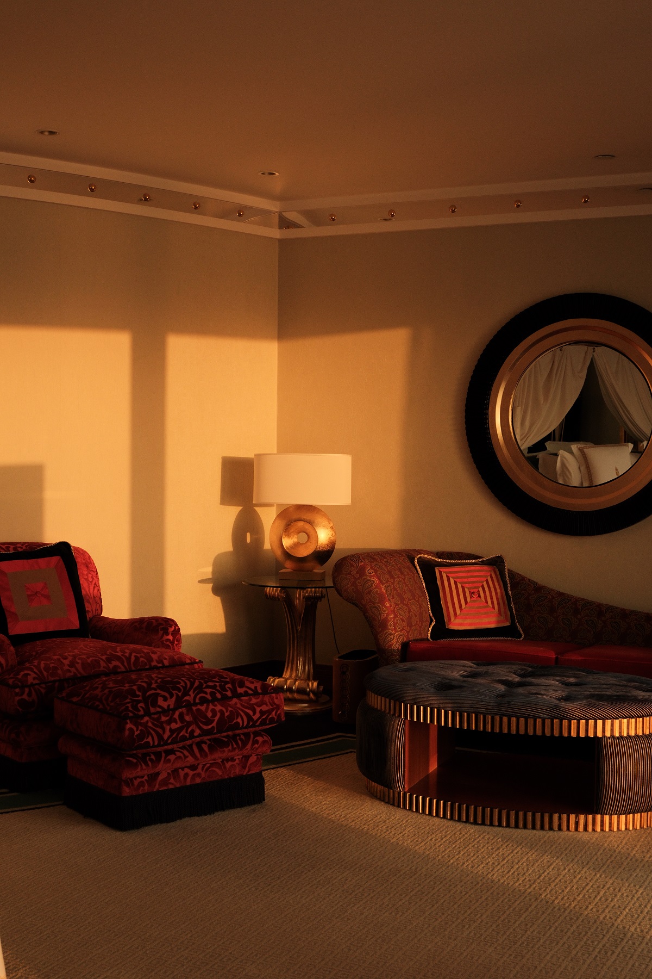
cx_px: 326
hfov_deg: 29.2
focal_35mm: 46
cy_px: 490
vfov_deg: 42.7
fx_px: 1250
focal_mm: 30.5
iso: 800
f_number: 5
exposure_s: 1/40
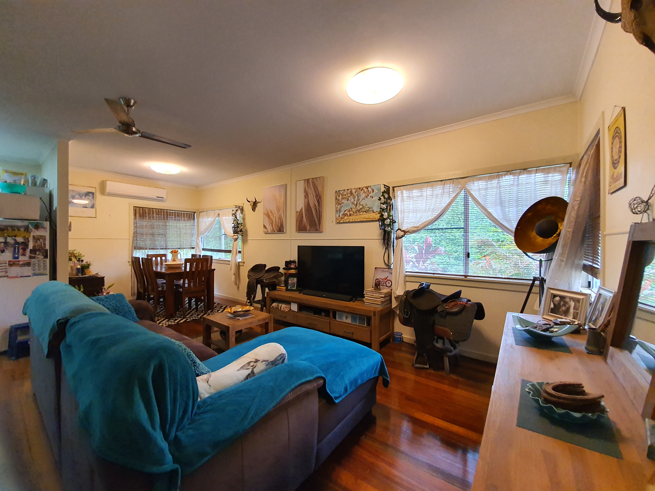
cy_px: 246
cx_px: 328
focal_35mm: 13
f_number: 2.2
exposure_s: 1/50
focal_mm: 1.8
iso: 250
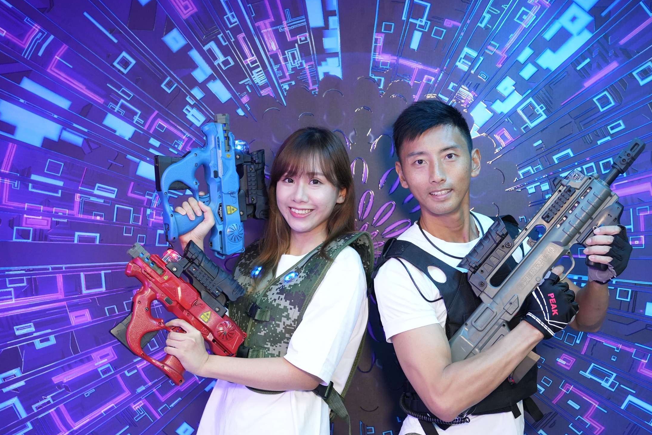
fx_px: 926
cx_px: 338
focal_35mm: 51
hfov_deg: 38.8
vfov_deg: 26.3
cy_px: 279
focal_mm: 37.1
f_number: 2.8
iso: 2000
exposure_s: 1/160
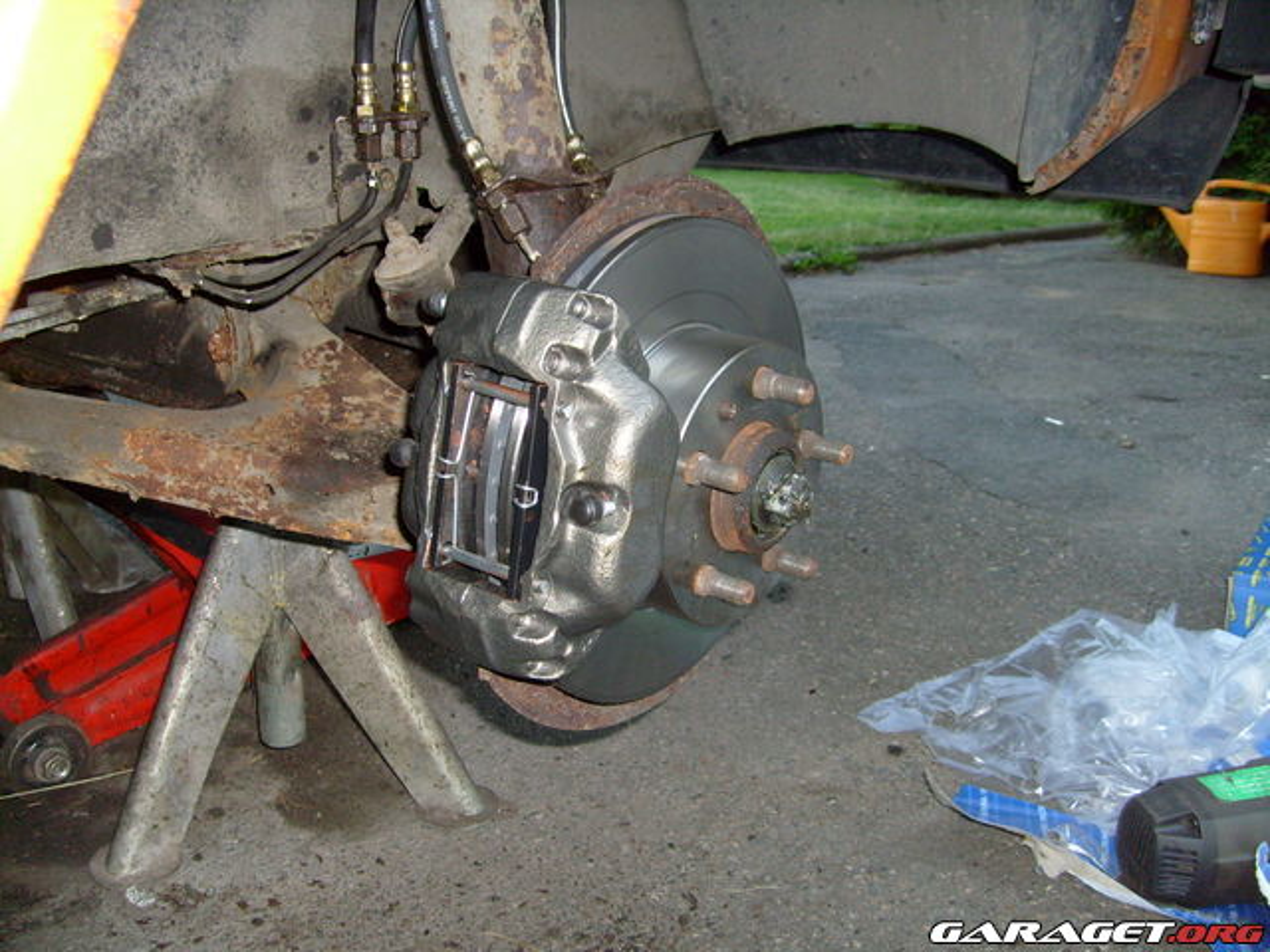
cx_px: 635
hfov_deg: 52.6
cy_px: 476
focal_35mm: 35
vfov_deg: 40.7
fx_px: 1284
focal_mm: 5.8
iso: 100
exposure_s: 1/45
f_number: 2.8
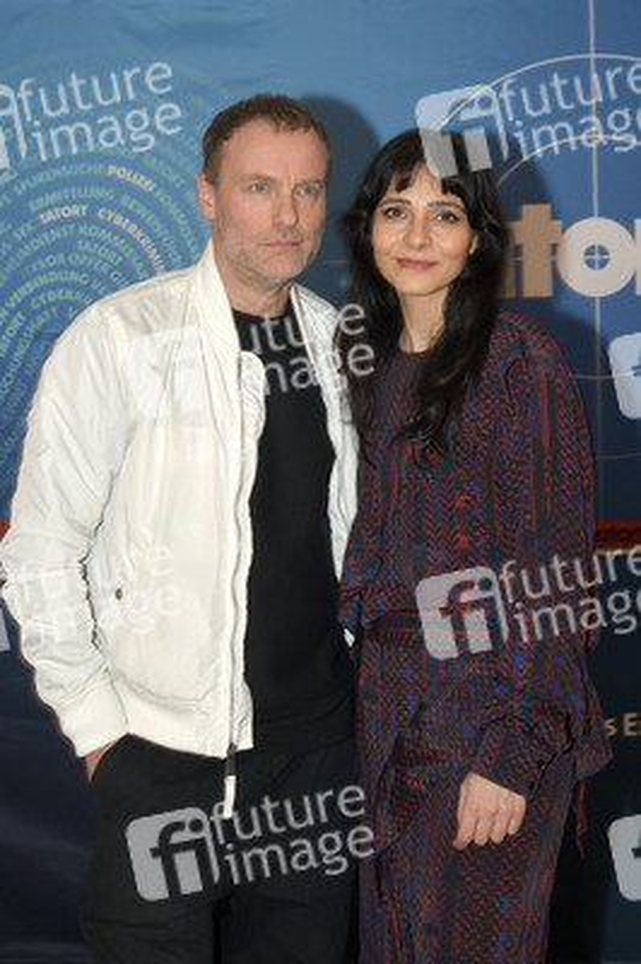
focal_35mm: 52
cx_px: 320
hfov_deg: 25.9
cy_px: 482
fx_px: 1391
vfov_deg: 38.2
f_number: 5.6
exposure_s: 1/200
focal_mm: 52
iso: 640
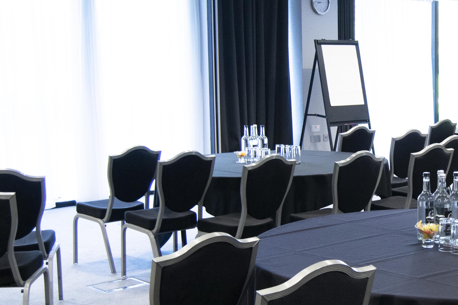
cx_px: 408
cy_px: 175
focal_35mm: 72
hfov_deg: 27.1
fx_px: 916
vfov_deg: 18.9
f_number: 3.8
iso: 800
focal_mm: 22
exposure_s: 1/60
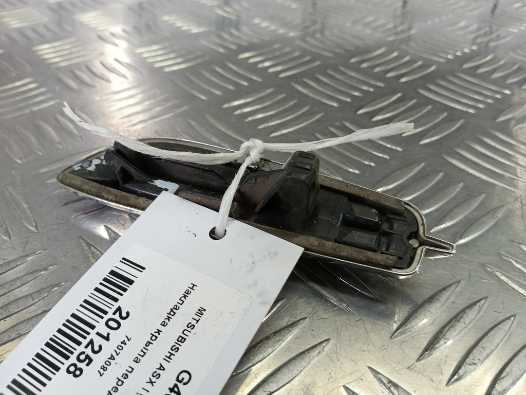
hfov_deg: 73.9
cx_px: 263
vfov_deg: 58.9
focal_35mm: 23
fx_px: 349
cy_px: 198
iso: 106
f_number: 1.6
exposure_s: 1/50
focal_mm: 4.11
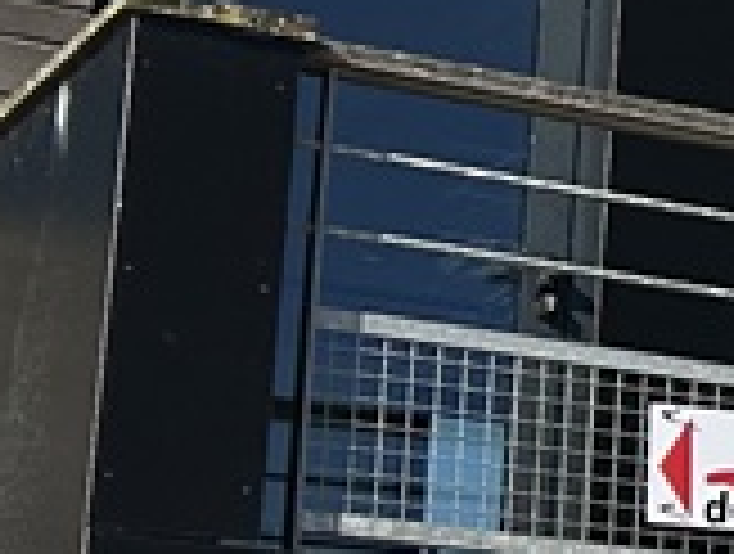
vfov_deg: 7.8
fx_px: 4059
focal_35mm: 191
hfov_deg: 8.3
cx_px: 2391
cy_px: 590
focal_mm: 5.7
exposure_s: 1/5319
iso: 50
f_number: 1.5
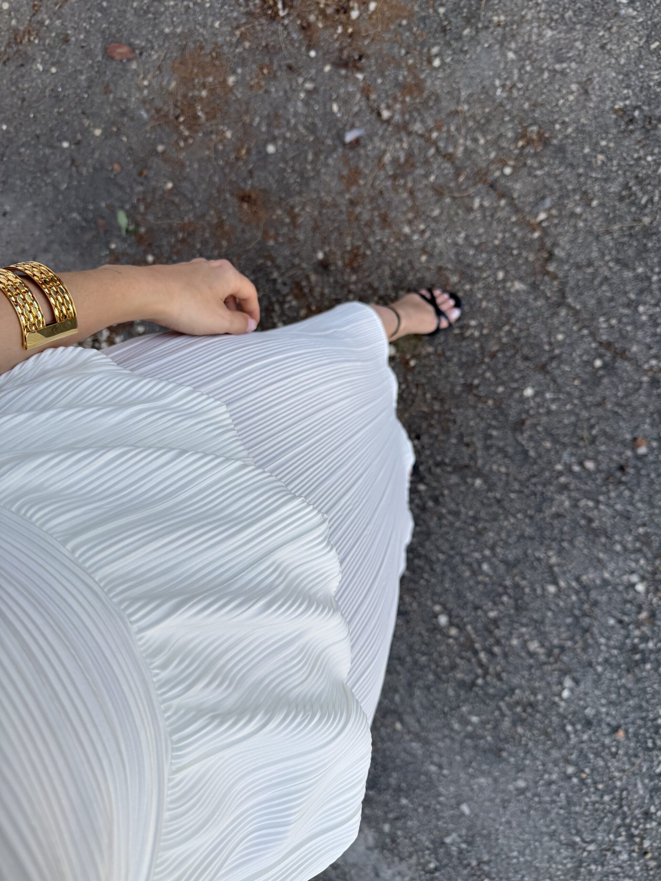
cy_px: 440
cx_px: 330
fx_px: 611
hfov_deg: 56.8
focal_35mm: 24
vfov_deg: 71.6
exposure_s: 1/1250
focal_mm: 6.76
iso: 80
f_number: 1.78
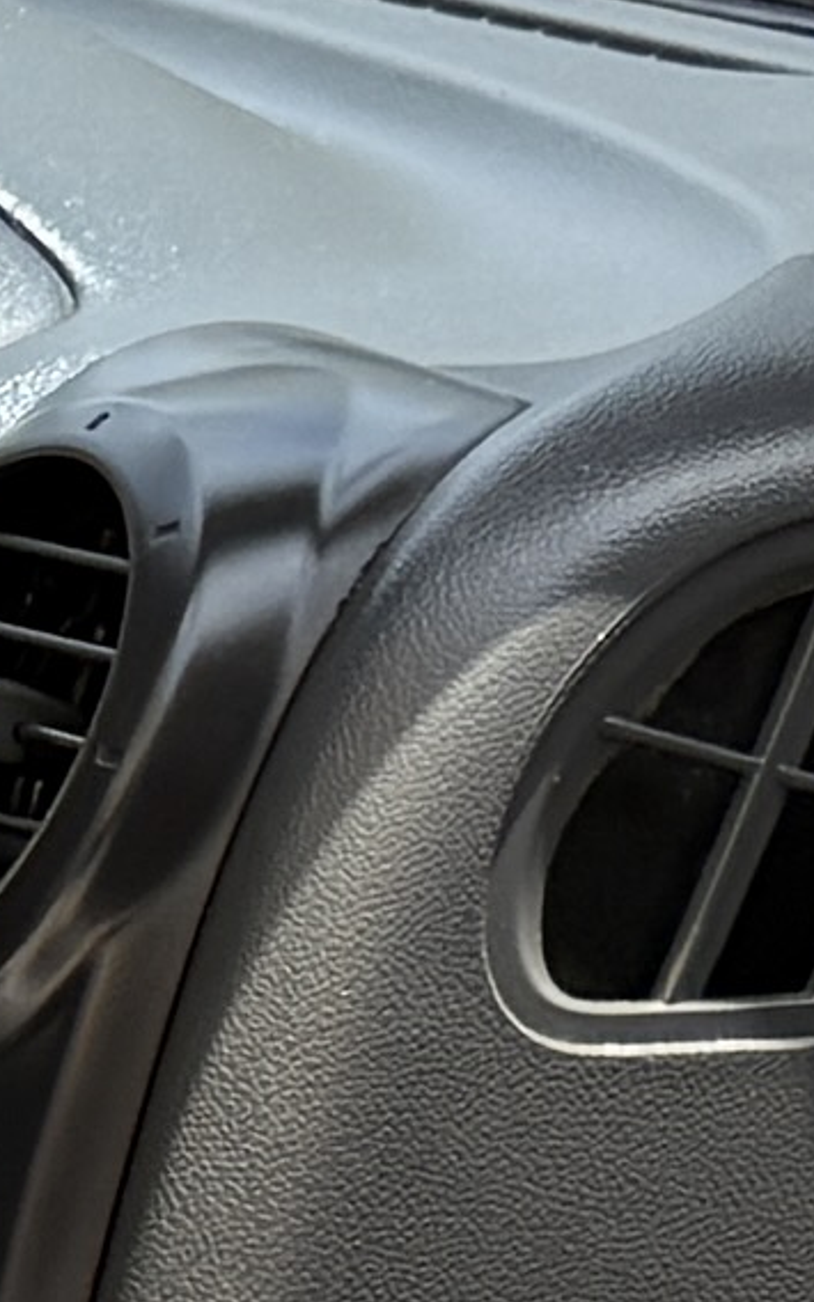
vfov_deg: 8.1
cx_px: -1924
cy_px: 1561
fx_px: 9087
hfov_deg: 4.8
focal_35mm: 256
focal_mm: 6.76
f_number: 1.78
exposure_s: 1/805
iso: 80
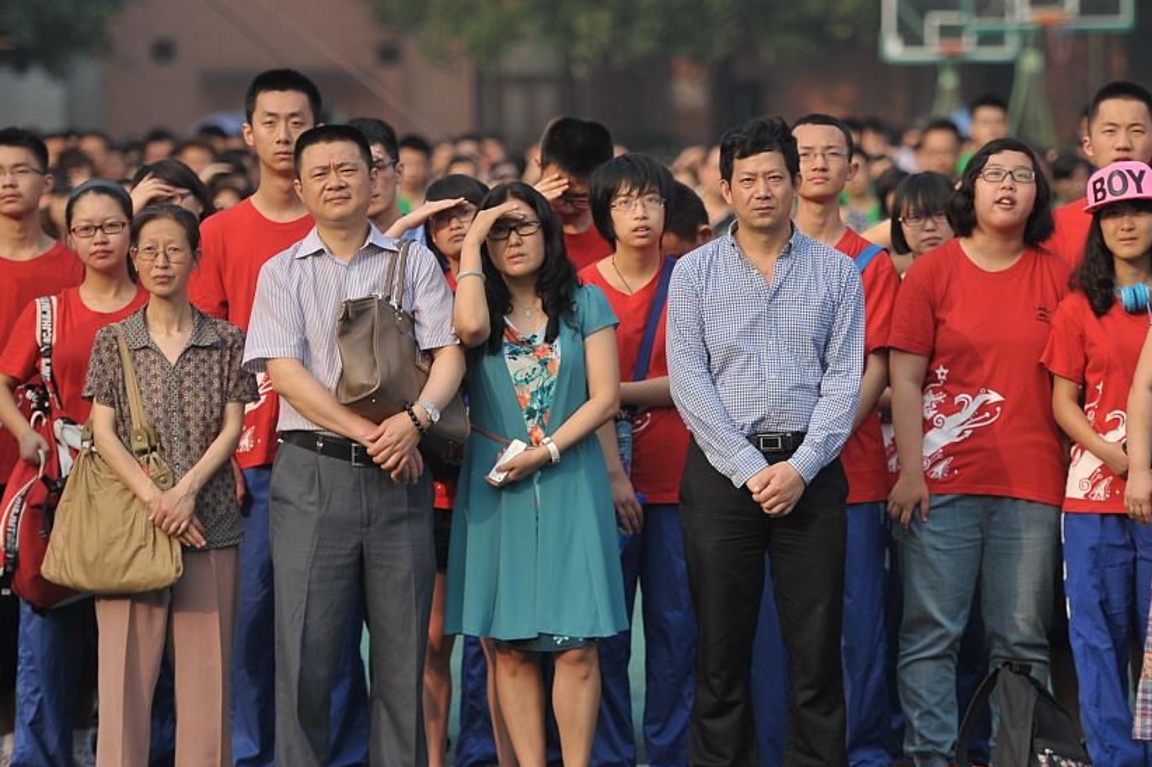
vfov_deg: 7.0
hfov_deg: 10.4
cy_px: 377
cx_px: 650
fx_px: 6300
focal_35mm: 197
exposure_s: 1/1600
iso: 200
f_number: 2.8
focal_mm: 135
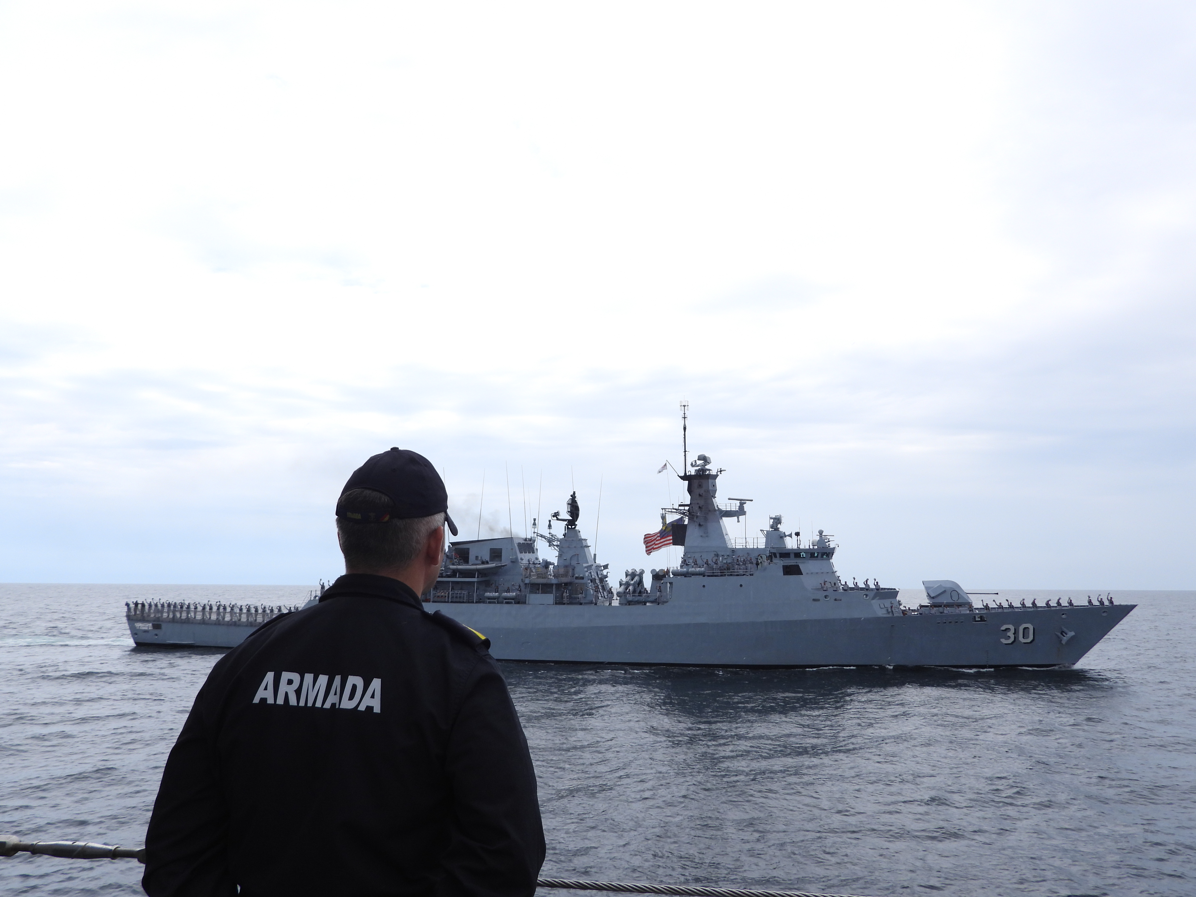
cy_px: 448
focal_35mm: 26
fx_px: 898
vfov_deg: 53.1
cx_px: 598
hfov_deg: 67.3
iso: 100
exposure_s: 1/1600
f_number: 2.8
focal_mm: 4.7
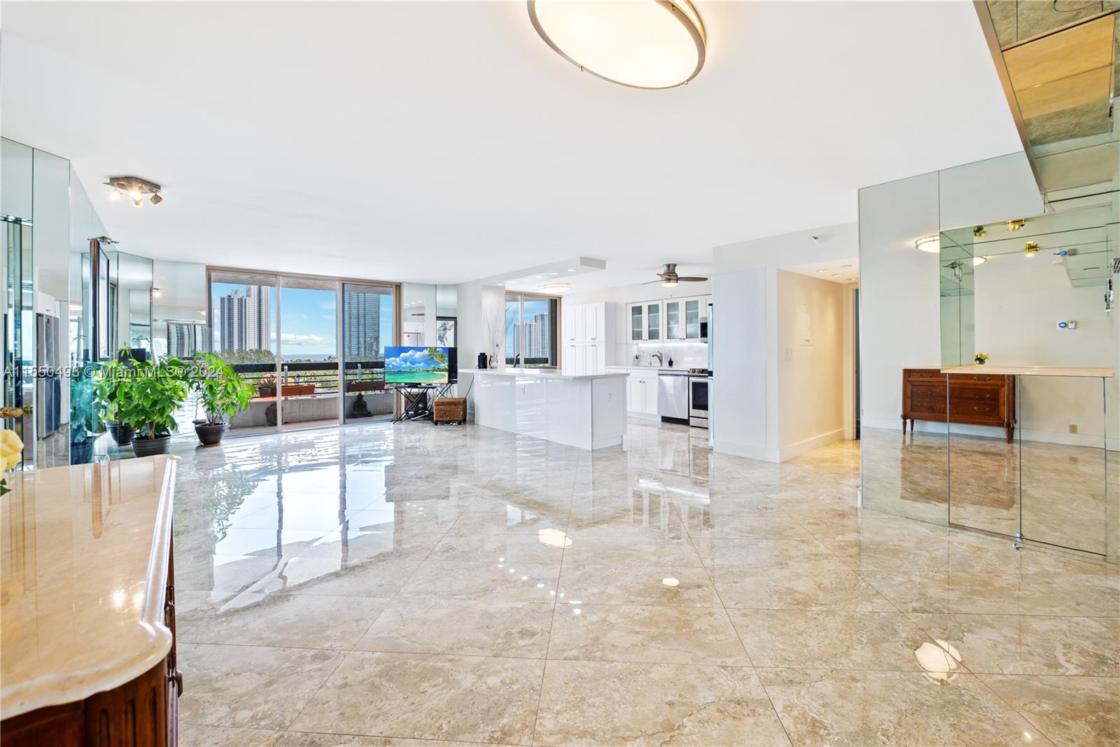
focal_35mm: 14
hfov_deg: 104.2
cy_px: 374
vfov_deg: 81.2
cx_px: 560
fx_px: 436
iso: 200
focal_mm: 14
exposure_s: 1/40
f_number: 8
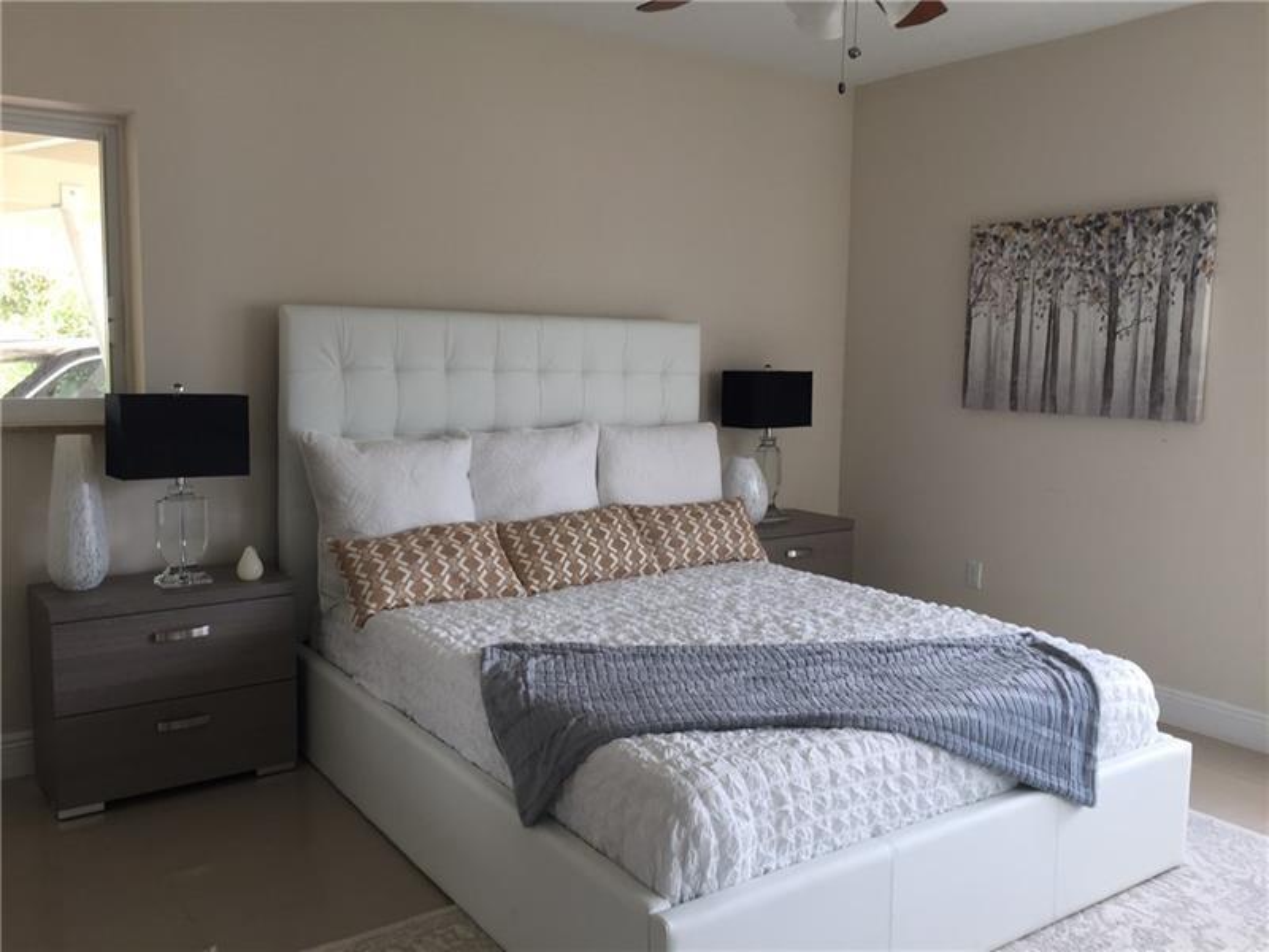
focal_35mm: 29
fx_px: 1063
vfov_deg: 48.2
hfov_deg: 61.7
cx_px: 634
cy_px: 476
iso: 32
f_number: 2.2
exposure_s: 1/60
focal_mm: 4.15
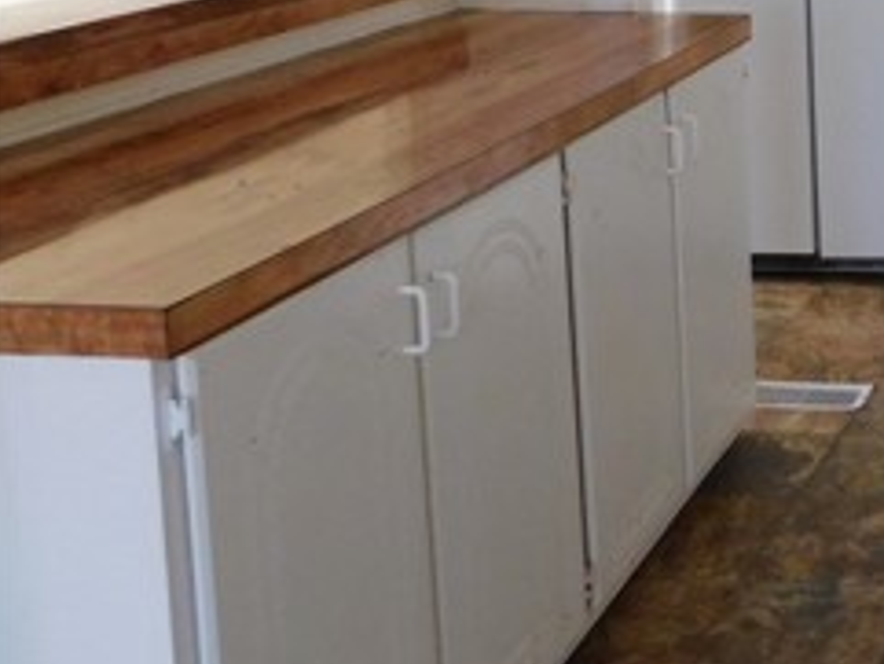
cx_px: 1166
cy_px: -40
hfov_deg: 26.5
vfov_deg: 22.8
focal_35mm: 61
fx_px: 1559
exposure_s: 1/30
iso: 220
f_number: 3
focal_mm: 4
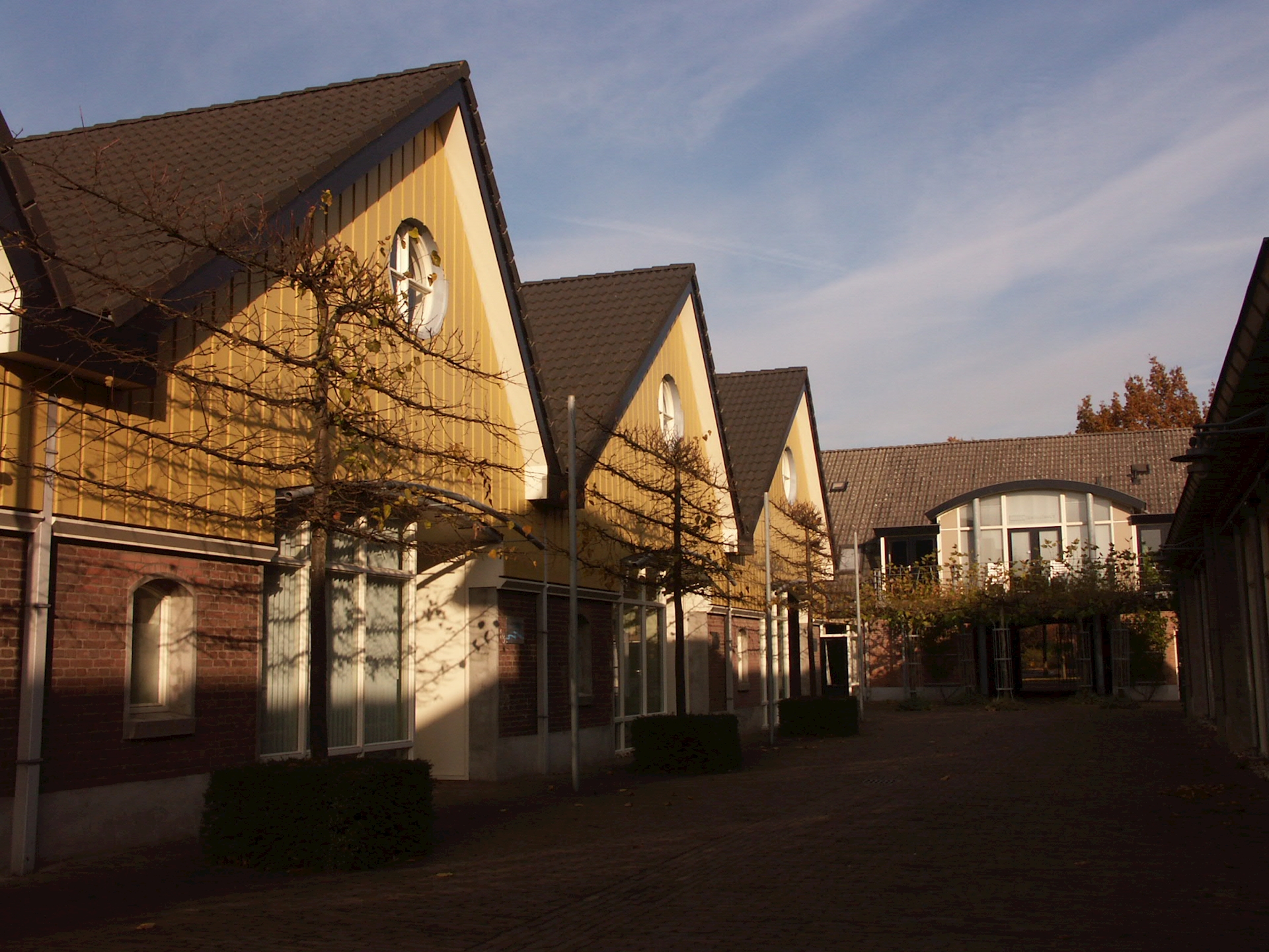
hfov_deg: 54.0
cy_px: 476
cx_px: 634
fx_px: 1246
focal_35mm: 34
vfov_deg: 41.8
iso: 100
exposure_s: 1/400
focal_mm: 8.91
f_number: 8
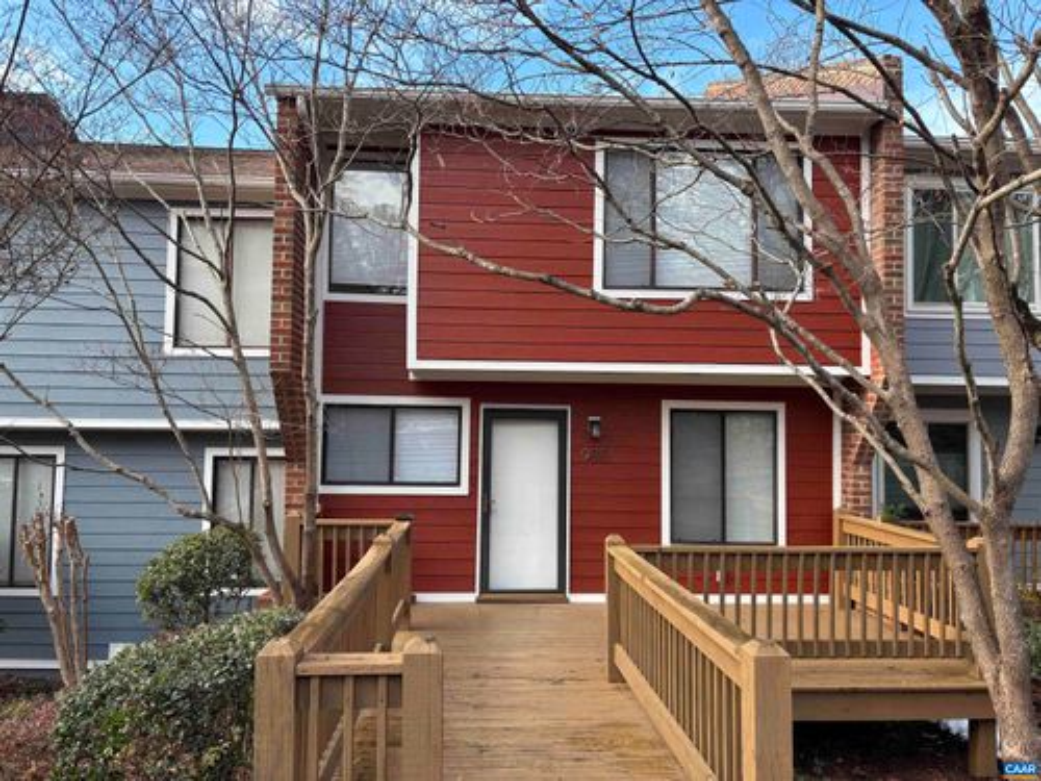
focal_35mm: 26
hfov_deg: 67.3
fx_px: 782
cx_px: 520
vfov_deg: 53.1
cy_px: 390
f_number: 1.6
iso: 50
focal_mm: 5.96
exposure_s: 1/347
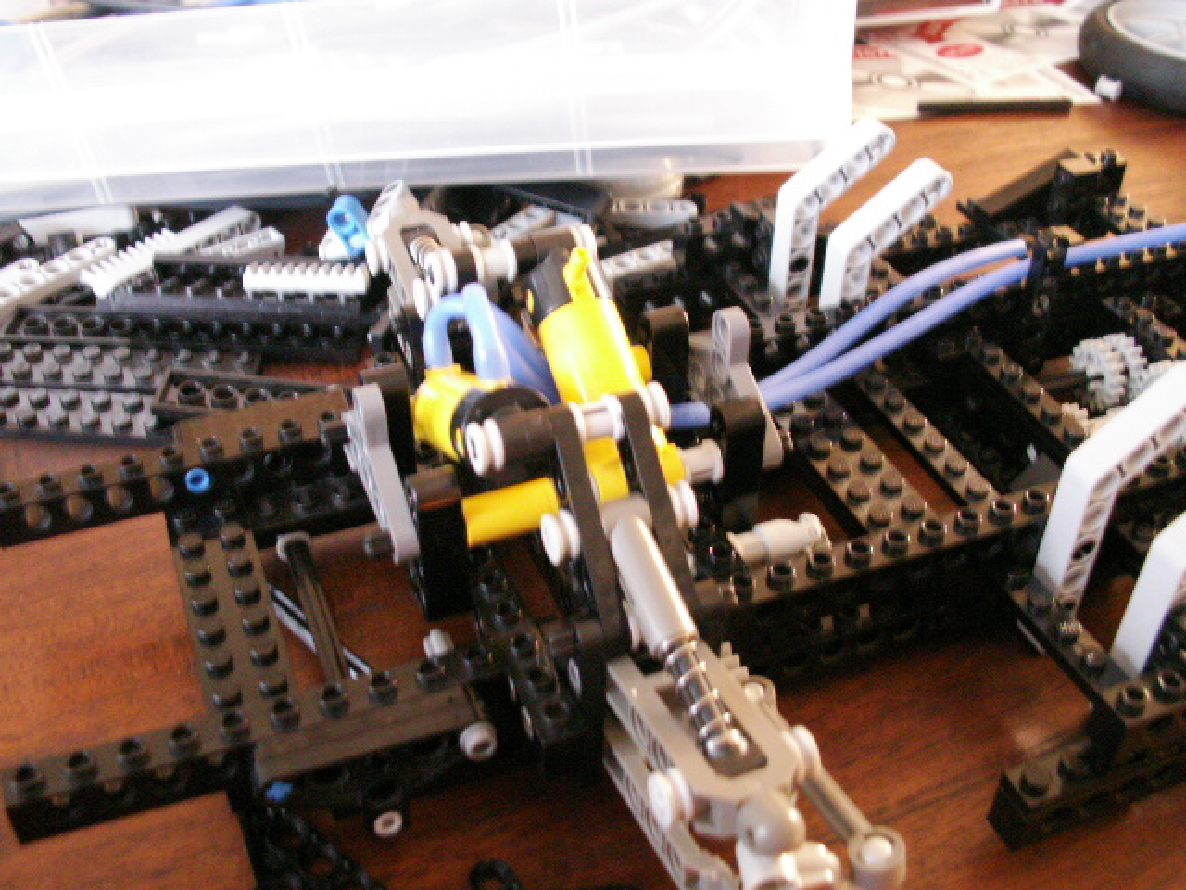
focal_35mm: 35
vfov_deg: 40.7
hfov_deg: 52.6
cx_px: 593
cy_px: 445
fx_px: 1199
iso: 160
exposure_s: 1/3
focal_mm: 5.86
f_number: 2.8
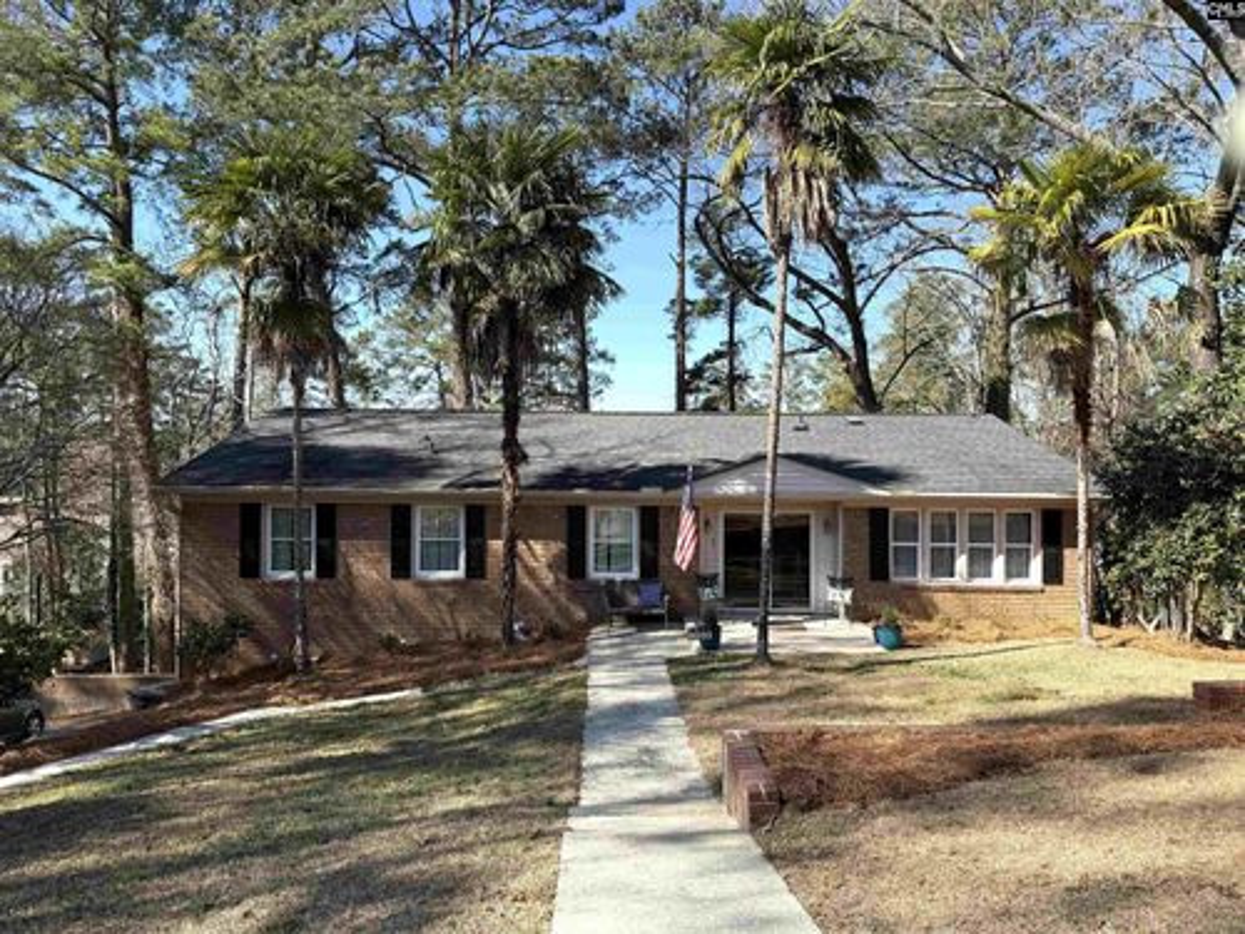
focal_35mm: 24
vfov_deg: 56.8
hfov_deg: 71.6
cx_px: 622
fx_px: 863
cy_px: 467
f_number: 1.78
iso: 80
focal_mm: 6.76
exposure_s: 1/1901
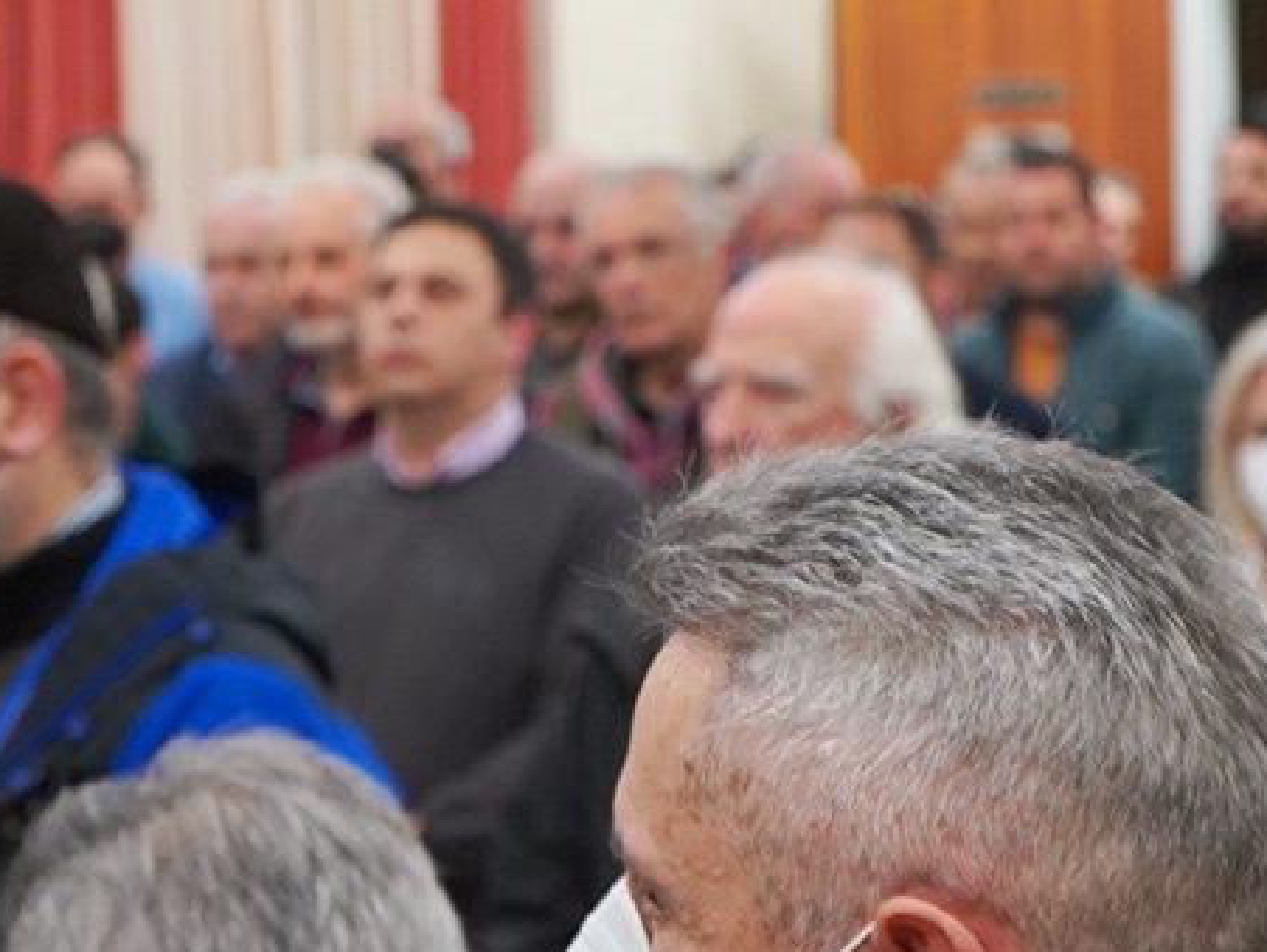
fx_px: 4542
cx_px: 410
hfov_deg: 15.8
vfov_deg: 12.0
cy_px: 326
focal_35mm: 124
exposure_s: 1/160
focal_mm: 36
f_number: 4
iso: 1600
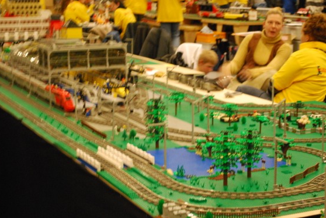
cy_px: 116
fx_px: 716
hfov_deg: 25.6
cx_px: 197
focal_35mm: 79
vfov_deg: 17.3
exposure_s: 1/13
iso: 1600
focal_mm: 42
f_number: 5.3
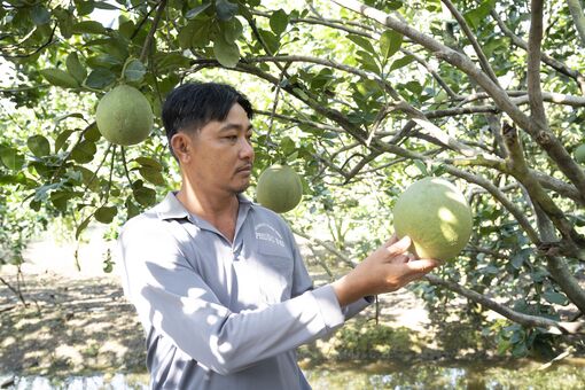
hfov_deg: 58.7
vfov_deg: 41.1
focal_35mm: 32
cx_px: 292
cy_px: 195
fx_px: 520
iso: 320
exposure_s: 1/100
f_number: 5
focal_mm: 32
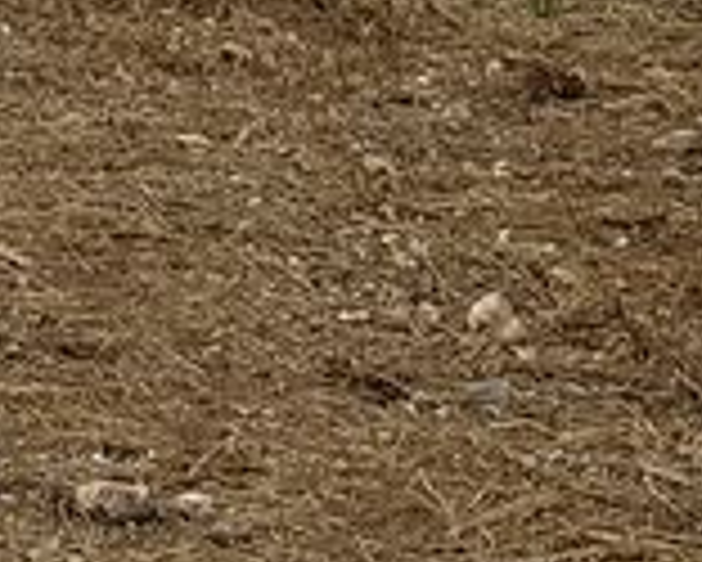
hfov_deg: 9.0
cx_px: -598
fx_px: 4262
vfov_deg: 7.0
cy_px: -951
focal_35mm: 205
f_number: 1.7
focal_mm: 4.2
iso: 50
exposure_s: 1/2584
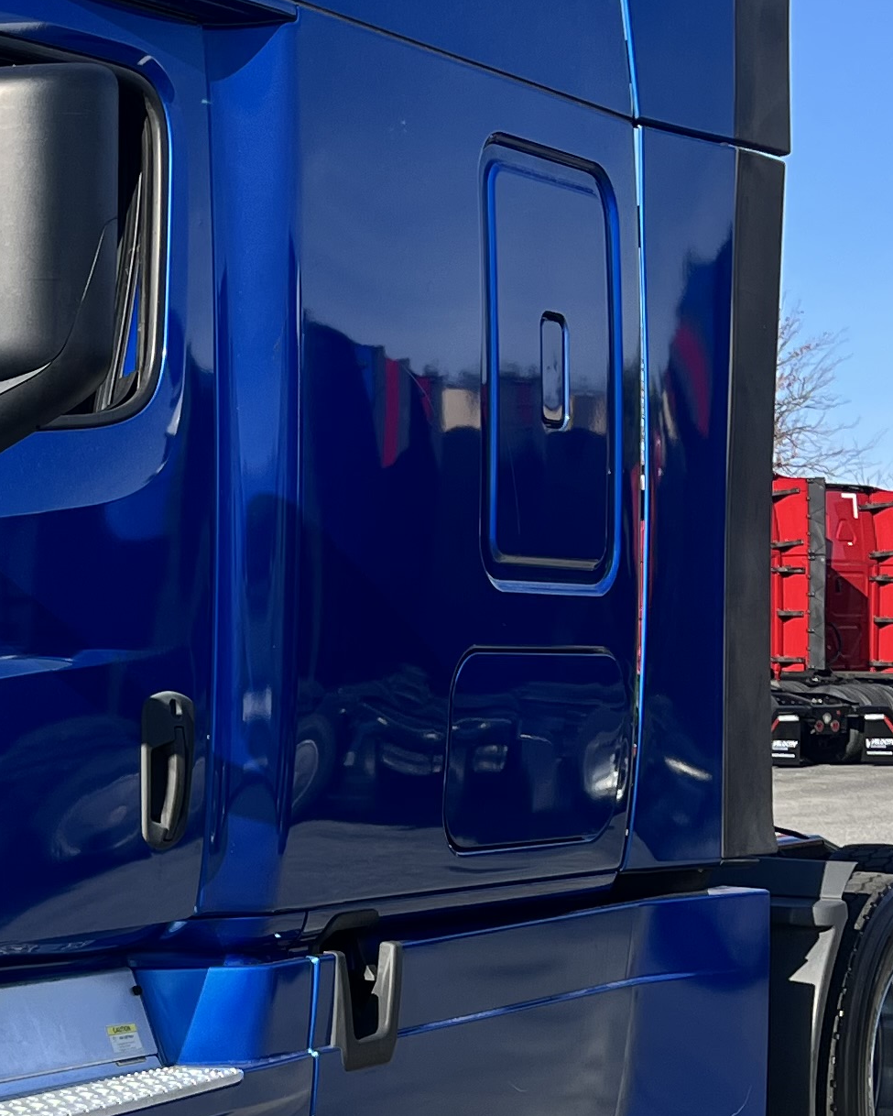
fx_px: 2774
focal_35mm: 84
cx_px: -430
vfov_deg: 22.7
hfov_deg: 16.7
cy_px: 600
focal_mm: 5.1
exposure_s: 1/1776
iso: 50
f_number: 1.6
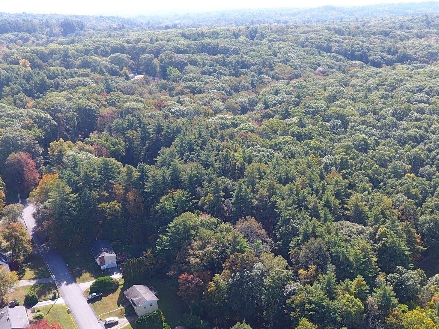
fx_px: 444
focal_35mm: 35
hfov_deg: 52.3
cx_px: 260
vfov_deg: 39.5
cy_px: 251
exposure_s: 1/220
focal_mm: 3.61
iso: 100
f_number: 2.8
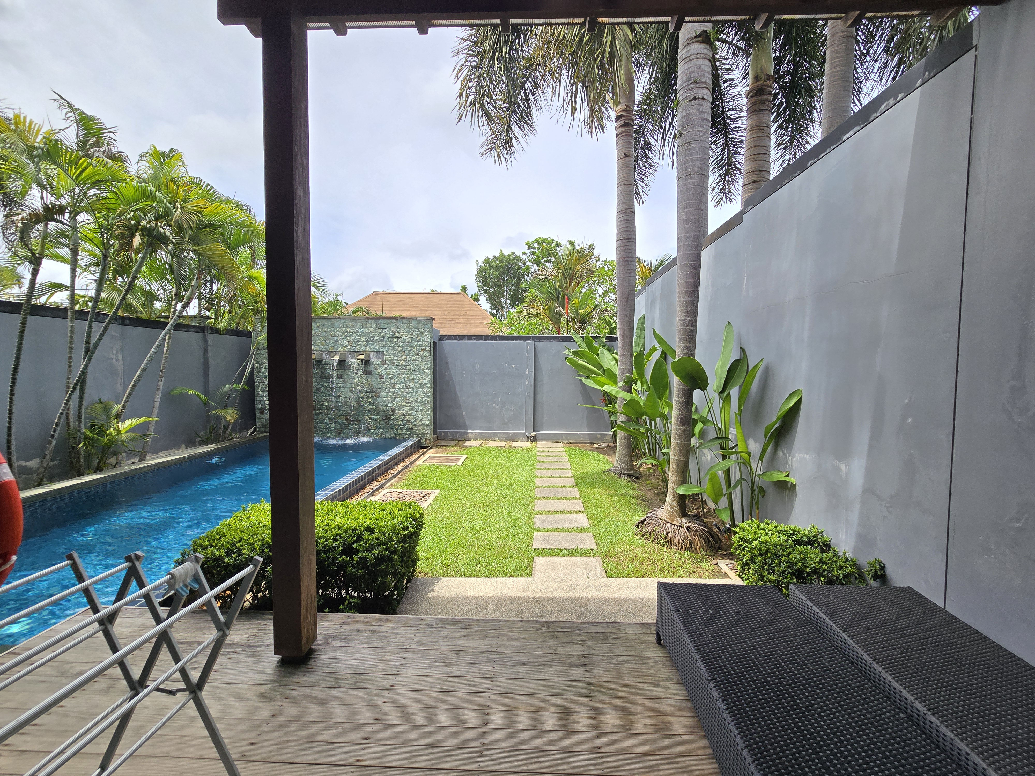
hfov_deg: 106.2
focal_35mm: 13
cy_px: 388
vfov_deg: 89.9
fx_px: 389
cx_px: 518
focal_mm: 2.2
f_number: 2.2
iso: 50
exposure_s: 1/1067
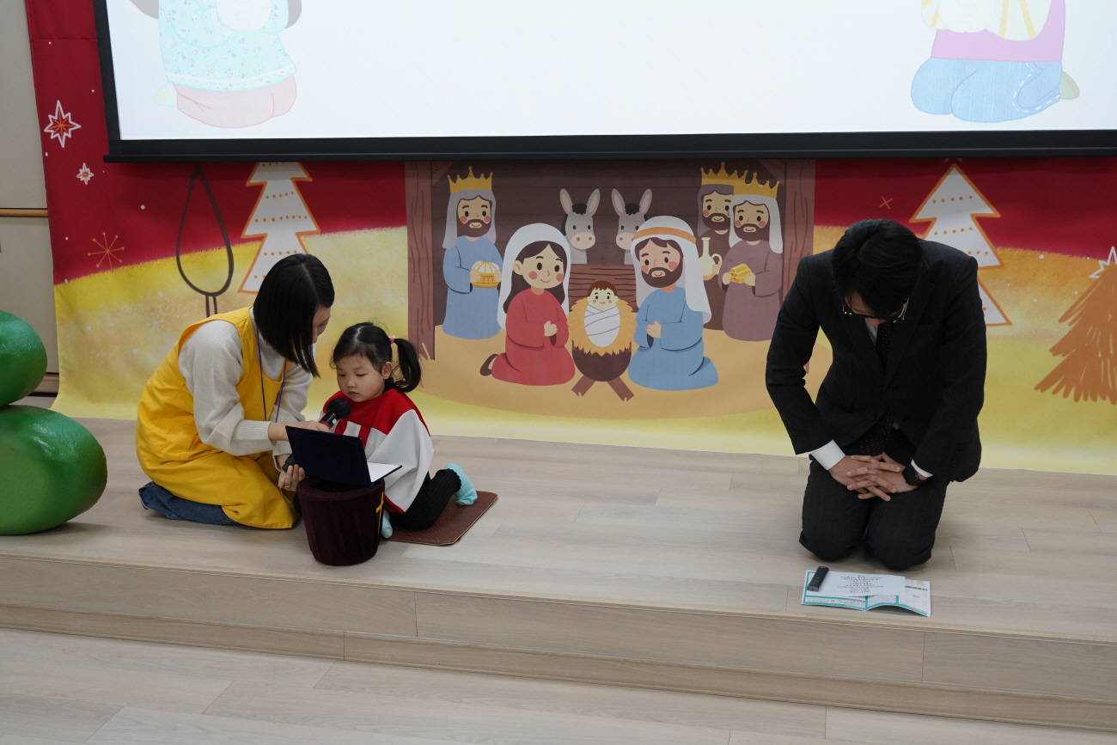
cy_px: 372
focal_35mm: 39
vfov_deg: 34.2
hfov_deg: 49.5
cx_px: 558
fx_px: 1210
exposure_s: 1/125
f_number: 7.1
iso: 2500
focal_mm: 39
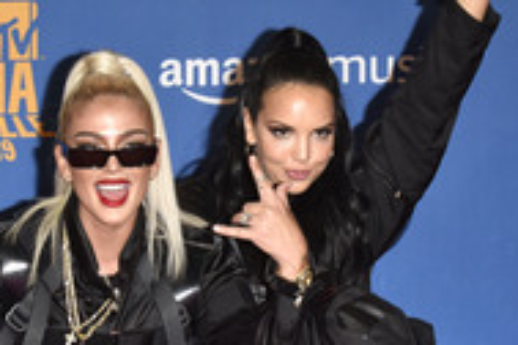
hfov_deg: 10.0
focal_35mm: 205
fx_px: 2949
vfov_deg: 6.7
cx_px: 210
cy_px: 230
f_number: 6.3
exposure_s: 1/250
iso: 1600
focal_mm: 86
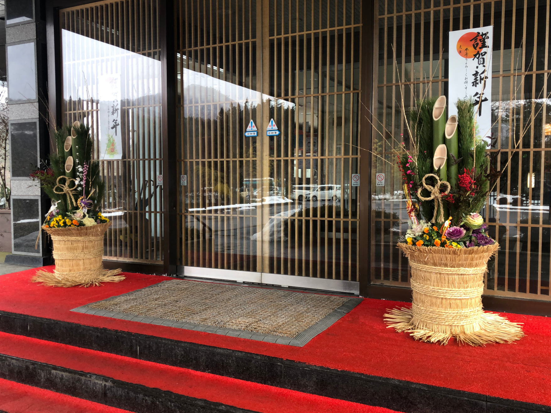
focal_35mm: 32
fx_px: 509
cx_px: 264
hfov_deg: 56.8
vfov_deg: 44.2
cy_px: 210
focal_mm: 4
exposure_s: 1/120
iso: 50
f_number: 1.8
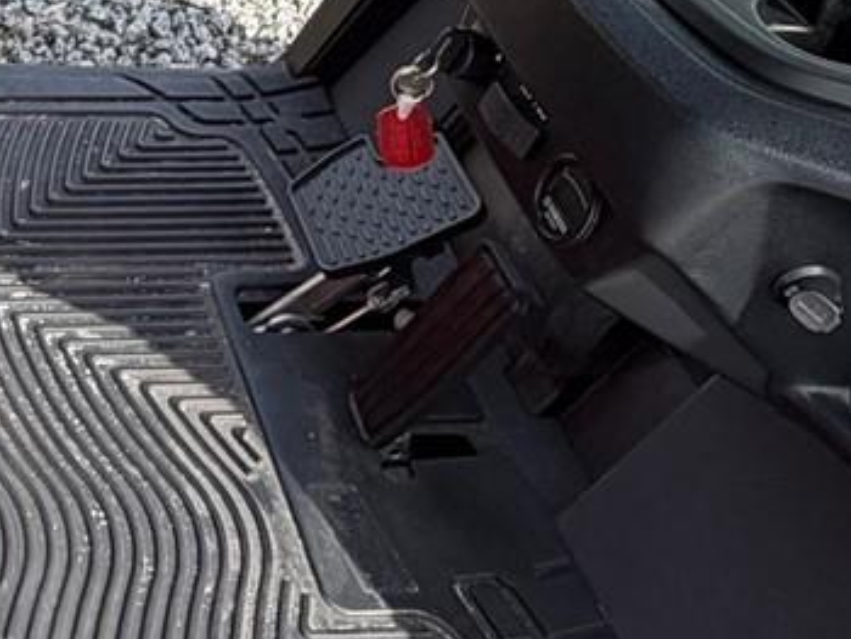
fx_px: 1574
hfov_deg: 26.6
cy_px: -190
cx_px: -185
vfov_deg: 20.9
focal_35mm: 64
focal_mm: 2.22
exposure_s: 1/502
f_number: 2.2
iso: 40
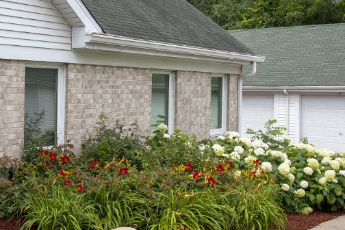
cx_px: 76
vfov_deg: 22.2
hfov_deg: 32.1
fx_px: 585
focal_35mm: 61
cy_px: 95
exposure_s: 1/400
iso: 200
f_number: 10
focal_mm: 30
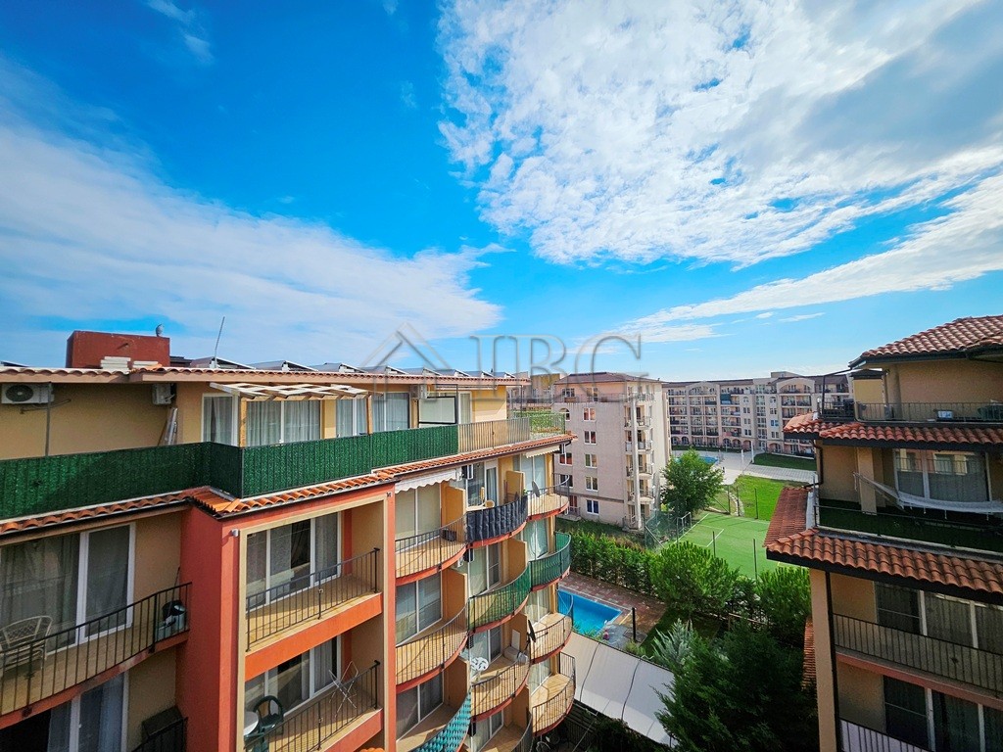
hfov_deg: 106.2
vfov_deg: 89.9
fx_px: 377
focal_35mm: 13
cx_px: 502
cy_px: 376
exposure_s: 1/2287
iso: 32
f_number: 2.2
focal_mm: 1.7
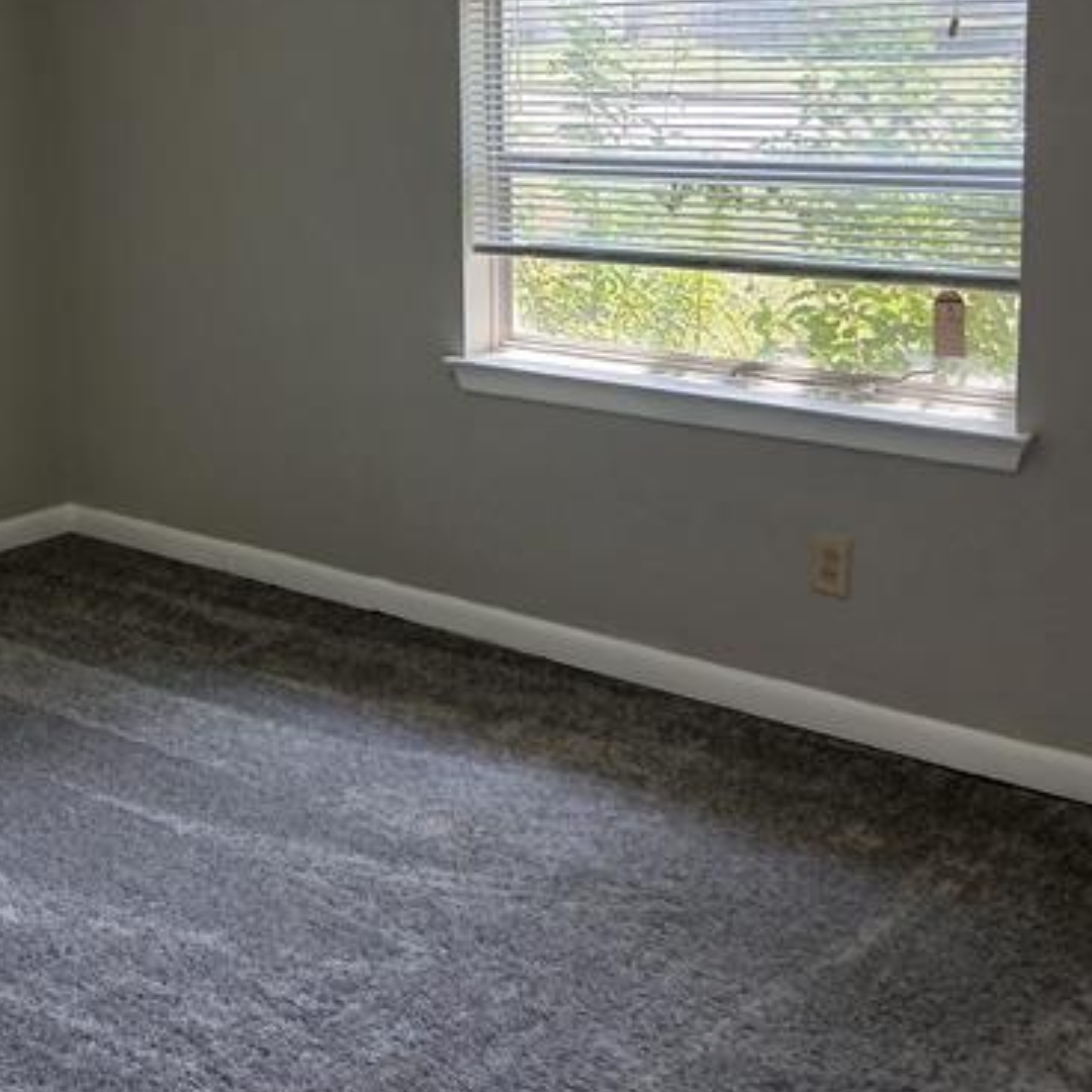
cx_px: 285
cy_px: 312
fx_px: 1713
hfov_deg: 34.7
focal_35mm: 48
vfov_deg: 34.8
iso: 50
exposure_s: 1/60
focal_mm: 3.98
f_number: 1.8
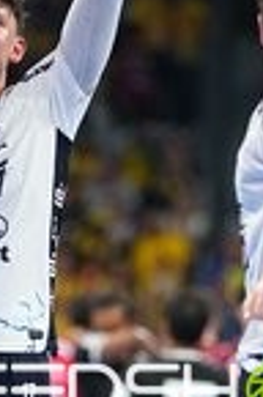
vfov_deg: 3.7
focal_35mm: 560
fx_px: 6166
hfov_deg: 2.4
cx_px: 112
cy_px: 411
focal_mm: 135
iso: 1000
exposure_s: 1/1600
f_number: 1.8
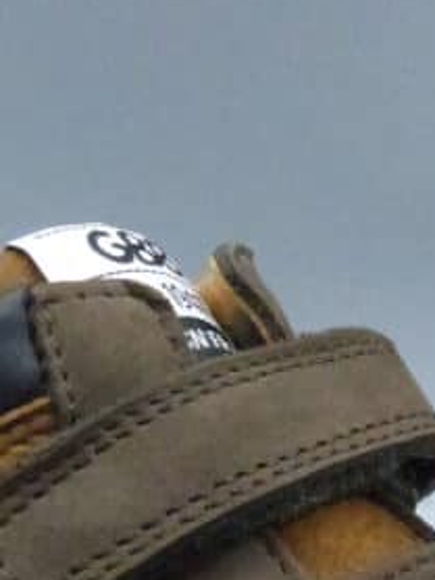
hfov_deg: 11.8
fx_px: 2079
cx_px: 410
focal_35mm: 124
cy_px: 480
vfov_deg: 15.8
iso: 1600
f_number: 4
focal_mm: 5.7
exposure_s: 1/1600
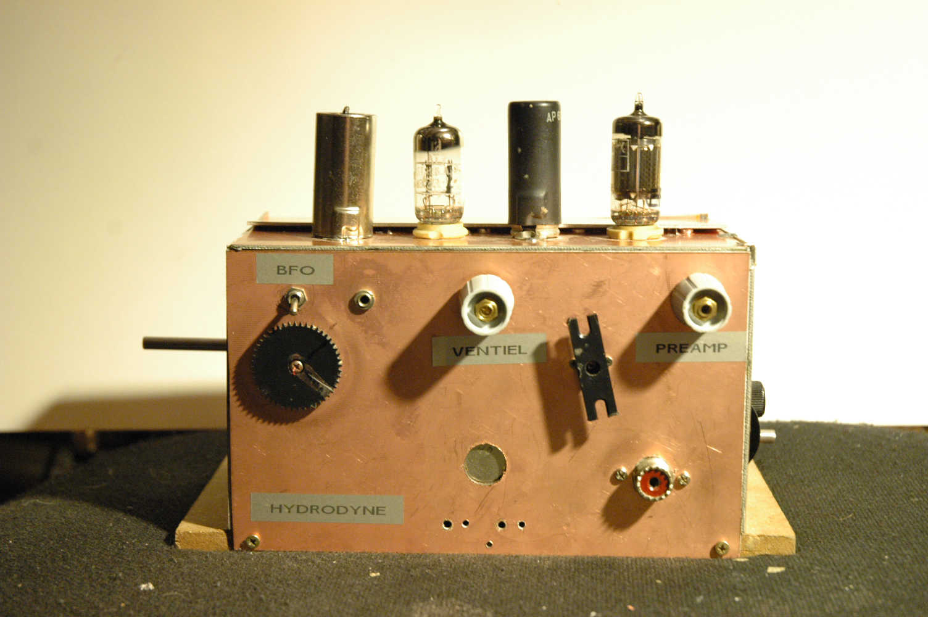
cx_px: 464
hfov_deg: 29.3
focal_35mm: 69
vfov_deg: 19.7
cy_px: 308
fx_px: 1777
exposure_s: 1/5
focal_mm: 46
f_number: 4.5
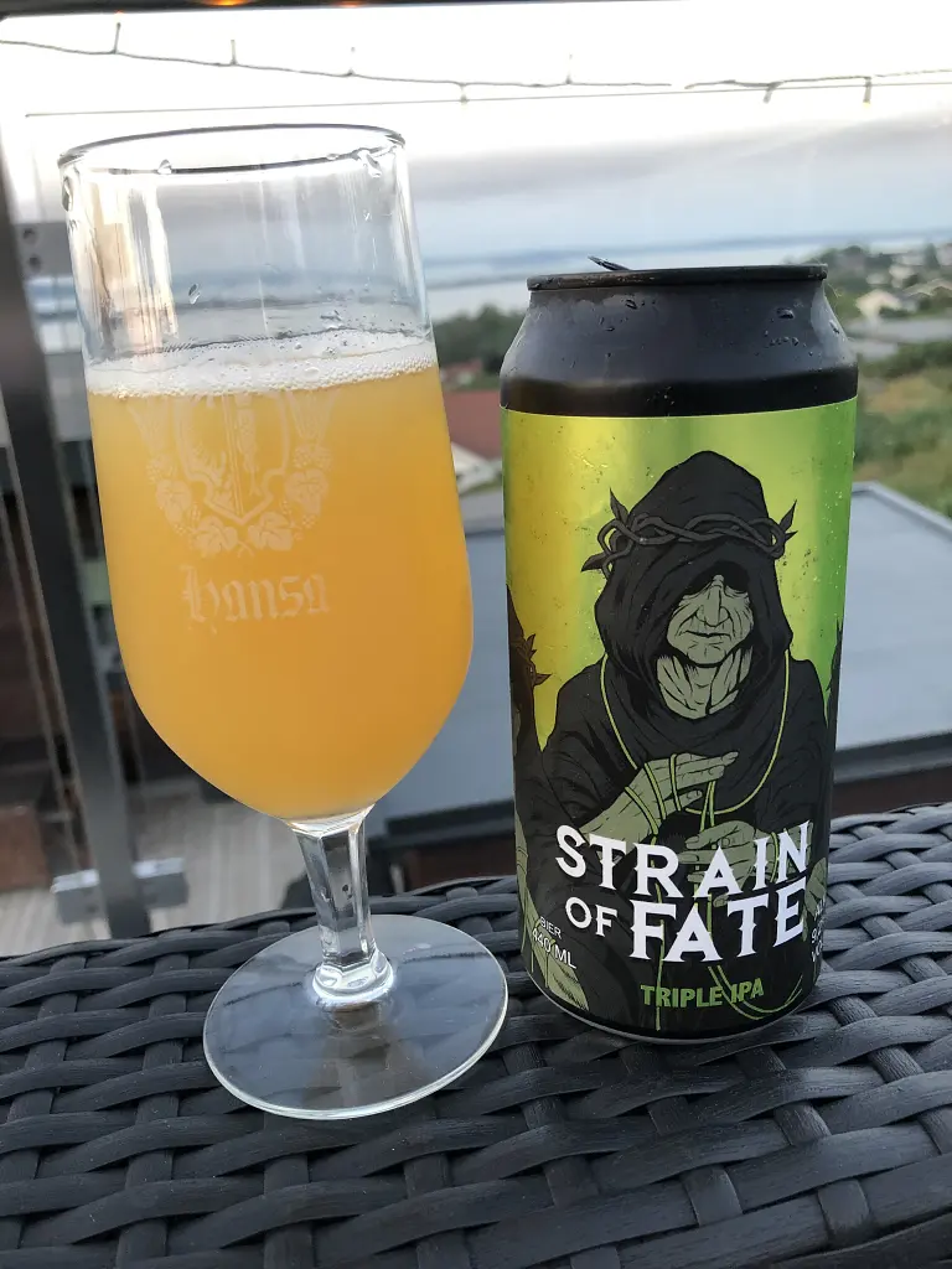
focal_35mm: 28
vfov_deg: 63.4
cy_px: 634
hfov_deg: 49.7
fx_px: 1027
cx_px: 476
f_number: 1.8
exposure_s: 1/30
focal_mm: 3.99
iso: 40
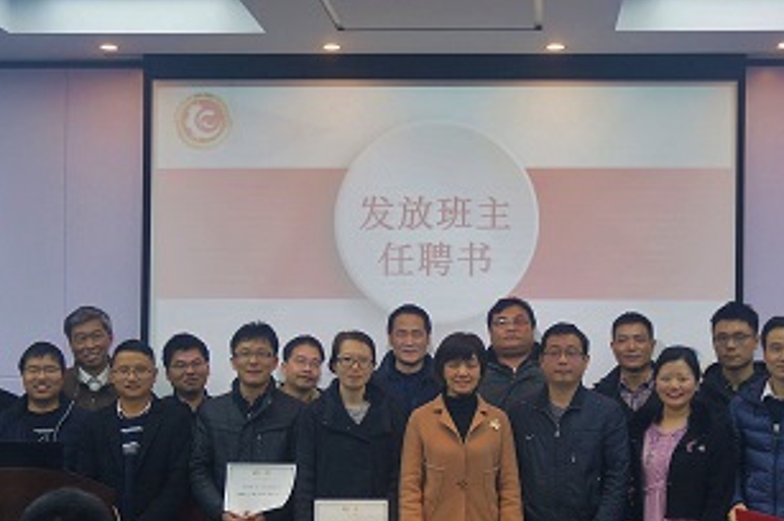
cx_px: 416
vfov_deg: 17.9
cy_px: 383
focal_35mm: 76
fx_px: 1649
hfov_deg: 26.7
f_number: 5
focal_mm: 31
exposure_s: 1/60
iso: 250
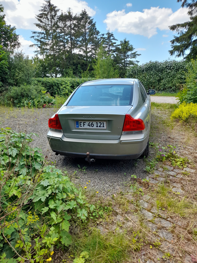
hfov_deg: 54.9
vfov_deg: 69.4
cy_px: 132
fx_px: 190
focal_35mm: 25
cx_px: 98
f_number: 2
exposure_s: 1/164
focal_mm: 4.6
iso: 20
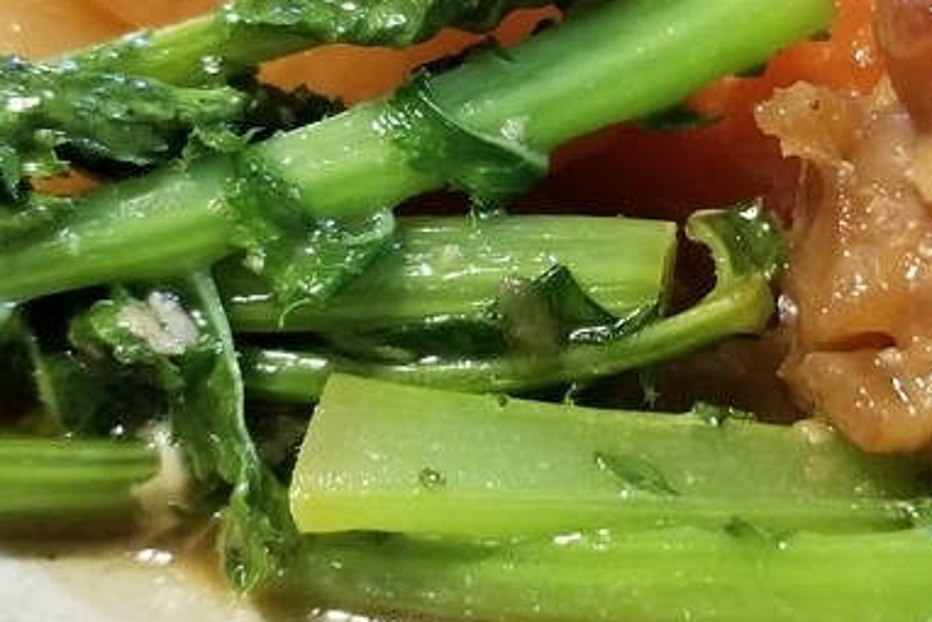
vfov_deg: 16.1
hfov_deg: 23.7
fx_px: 2201
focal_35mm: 85
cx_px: 676
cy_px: 241
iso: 200
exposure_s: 1/15
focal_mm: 4.25
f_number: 1.7
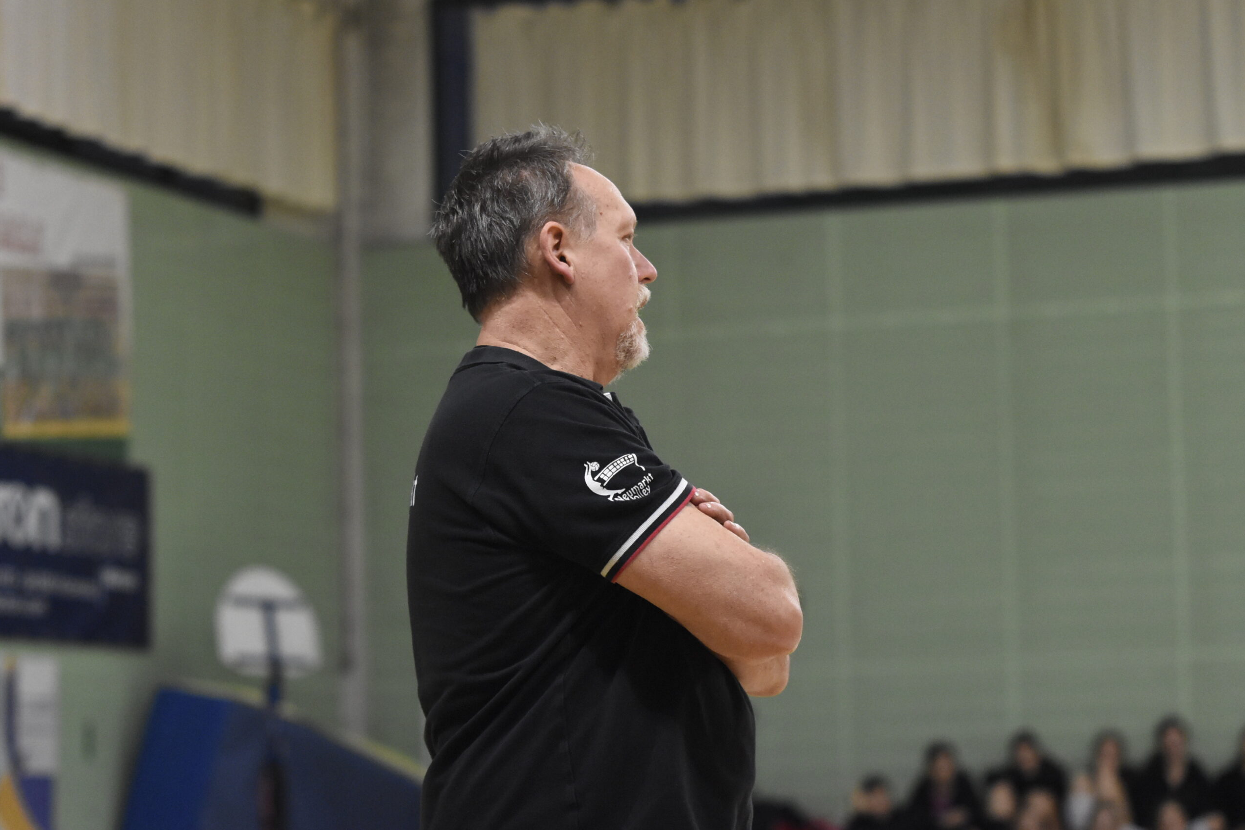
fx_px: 3666
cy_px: 416
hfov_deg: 19.3
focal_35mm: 106
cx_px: 627
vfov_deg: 12.9
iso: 3200
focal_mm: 70
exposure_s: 1/500
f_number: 2.8
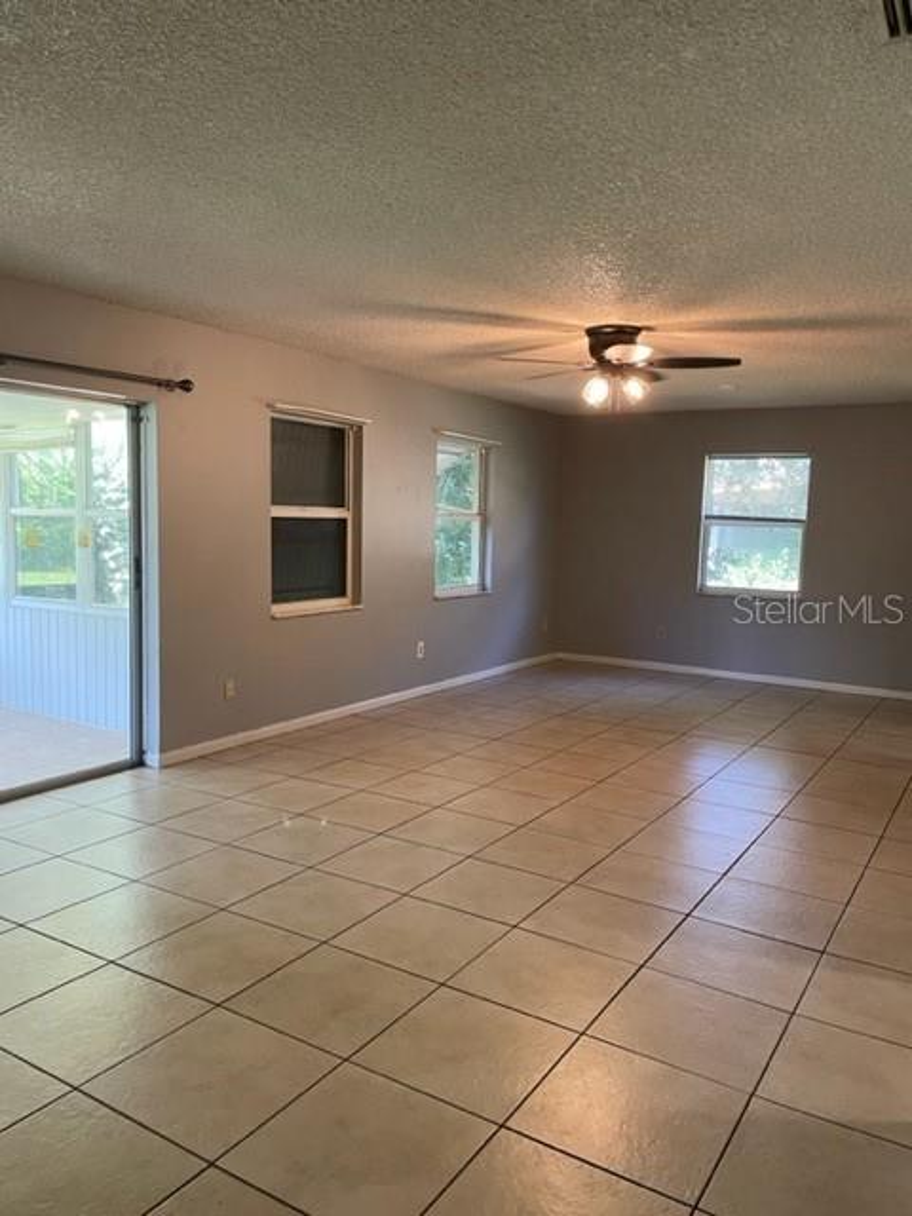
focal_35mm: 26
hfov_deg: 53.1
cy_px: 608
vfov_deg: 67.3
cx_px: 456
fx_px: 913
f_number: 1.6
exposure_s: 1/60
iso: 160
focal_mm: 4.2
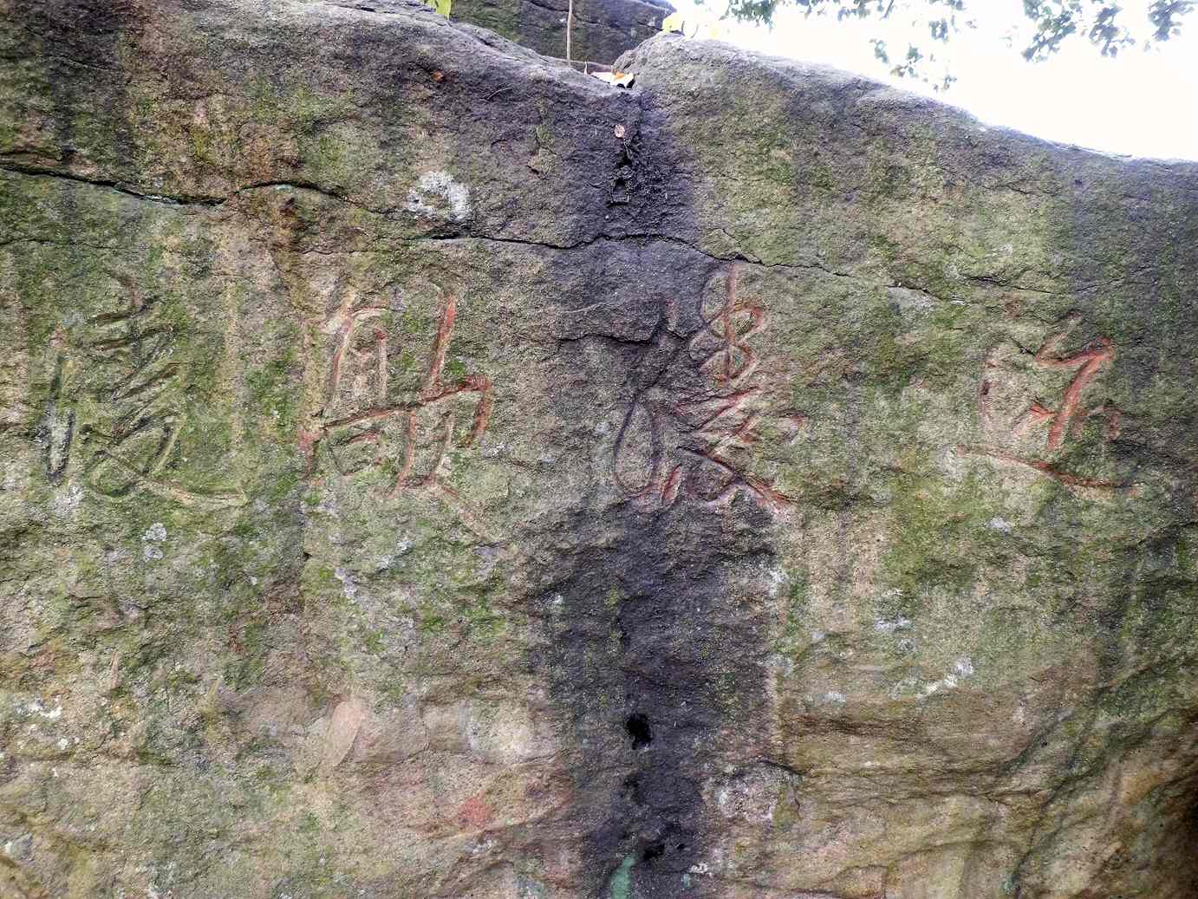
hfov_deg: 67.3
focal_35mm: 26
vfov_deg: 53.1
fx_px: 900
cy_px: 450
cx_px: 599
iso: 100
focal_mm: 4.7
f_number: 2.8
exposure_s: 1/80
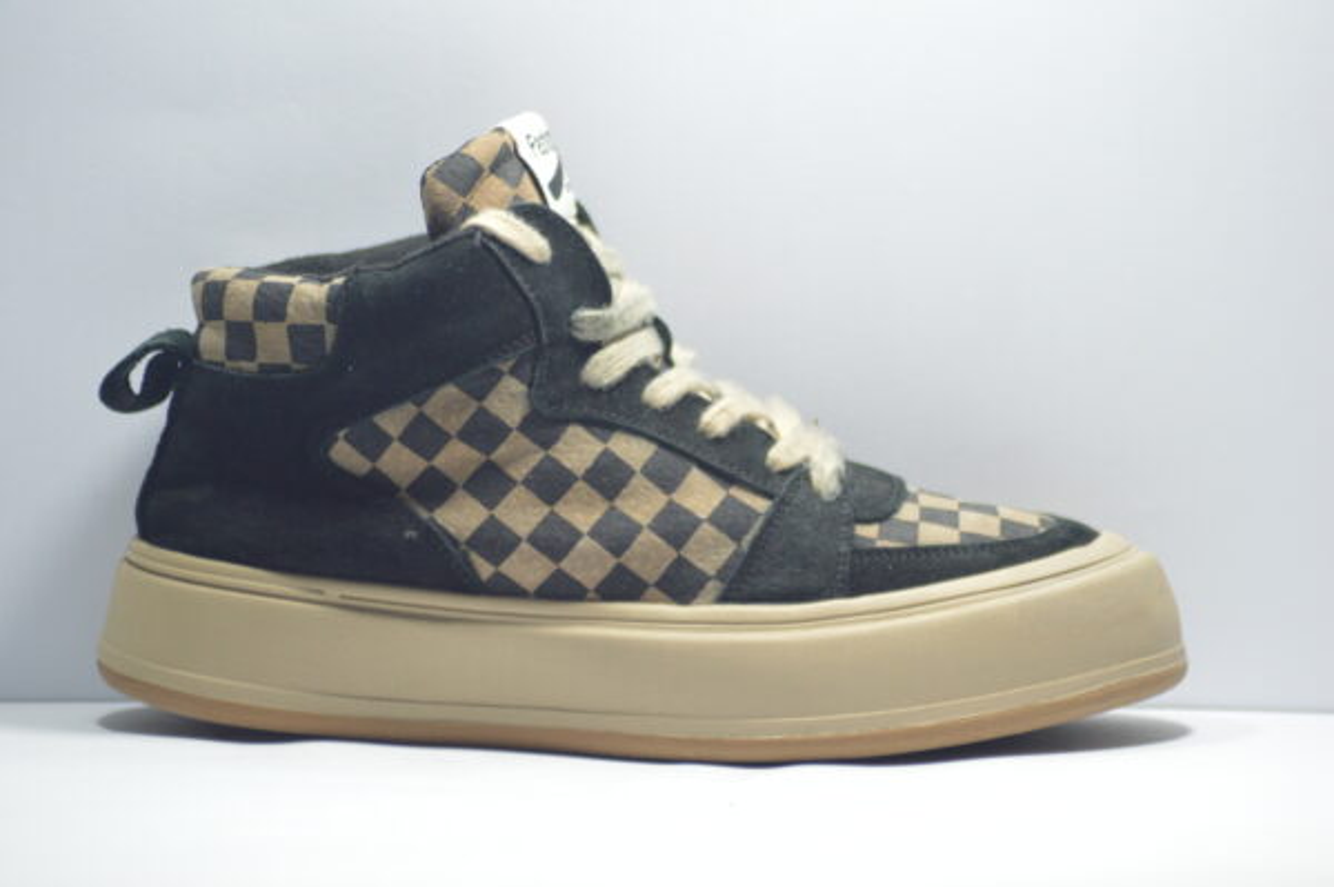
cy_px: 444
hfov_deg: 10.2
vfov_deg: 6.8
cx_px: 667
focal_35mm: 202
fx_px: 7497
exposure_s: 1/125
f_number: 4.2
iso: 1000
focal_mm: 135
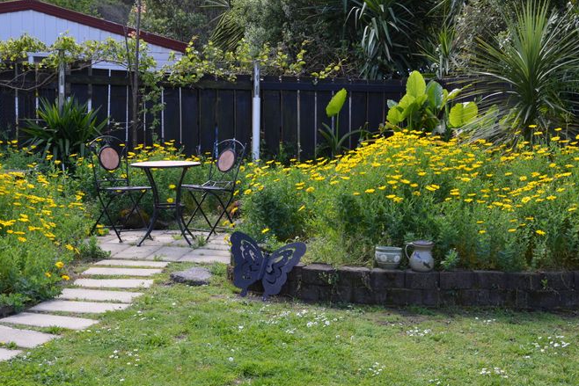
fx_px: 901
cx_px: 294
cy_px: 181
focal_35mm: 56
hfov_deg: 35.6
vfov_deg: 24.2
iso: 200
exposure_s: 1/160
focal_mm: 32
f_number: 6.3
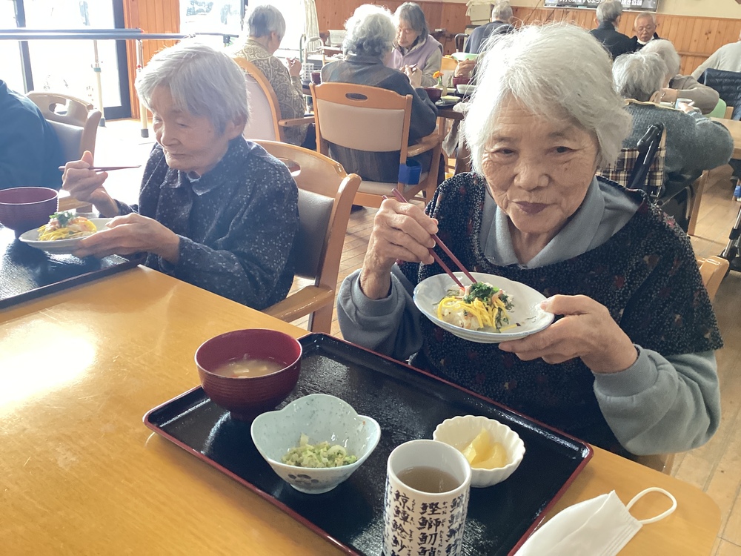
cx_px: 370
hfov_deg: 58.4
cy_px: 278
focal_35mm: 31
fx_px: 664
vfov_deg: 45.4
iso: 160
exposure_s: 1/60
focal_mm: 3.3
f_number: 2.4
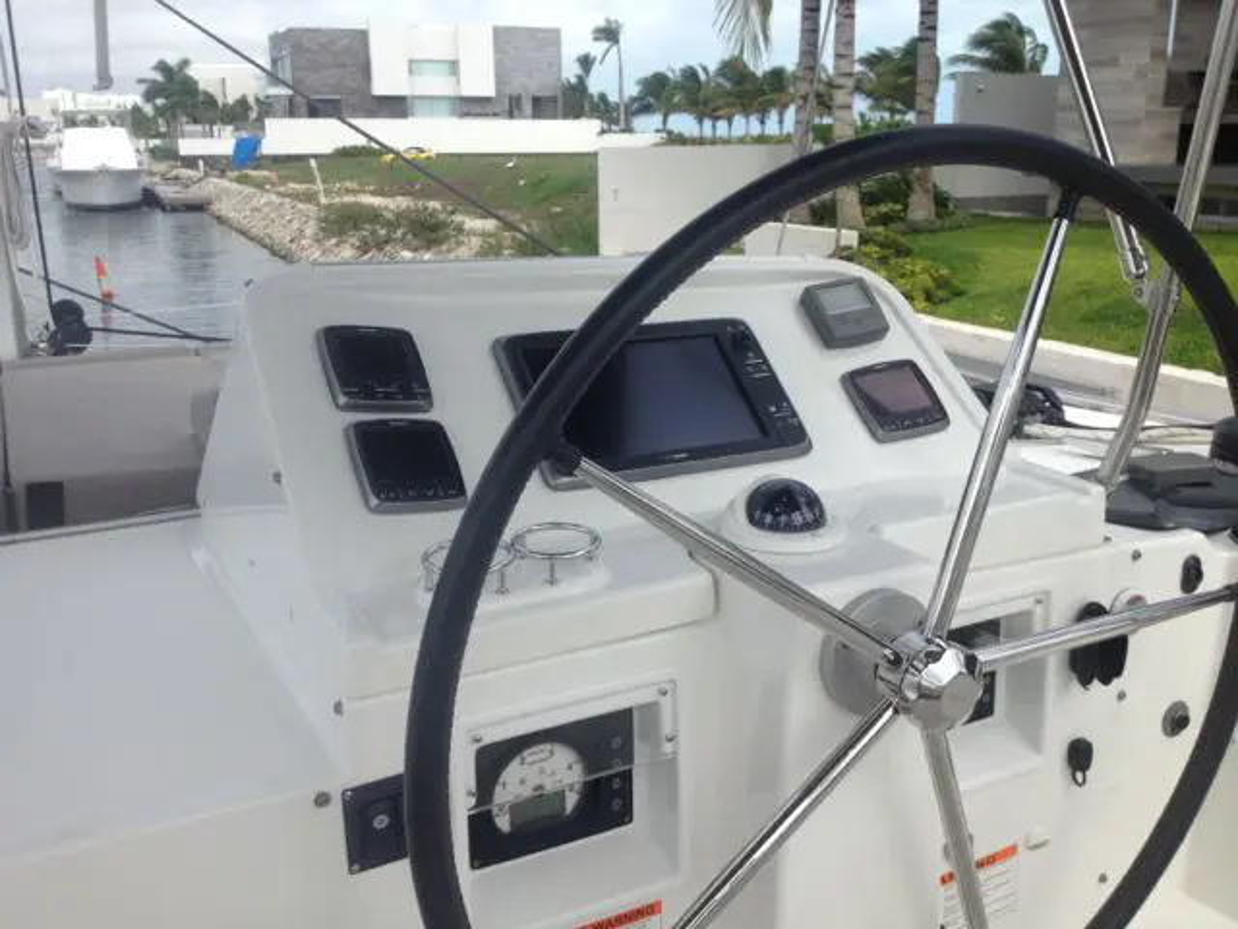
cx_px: 619
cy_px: 464
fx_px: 1252
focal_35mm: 35
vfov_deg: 40.7
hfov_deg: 52.6
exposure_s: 1/1623
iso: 50
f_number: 2.4
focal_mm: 4.28
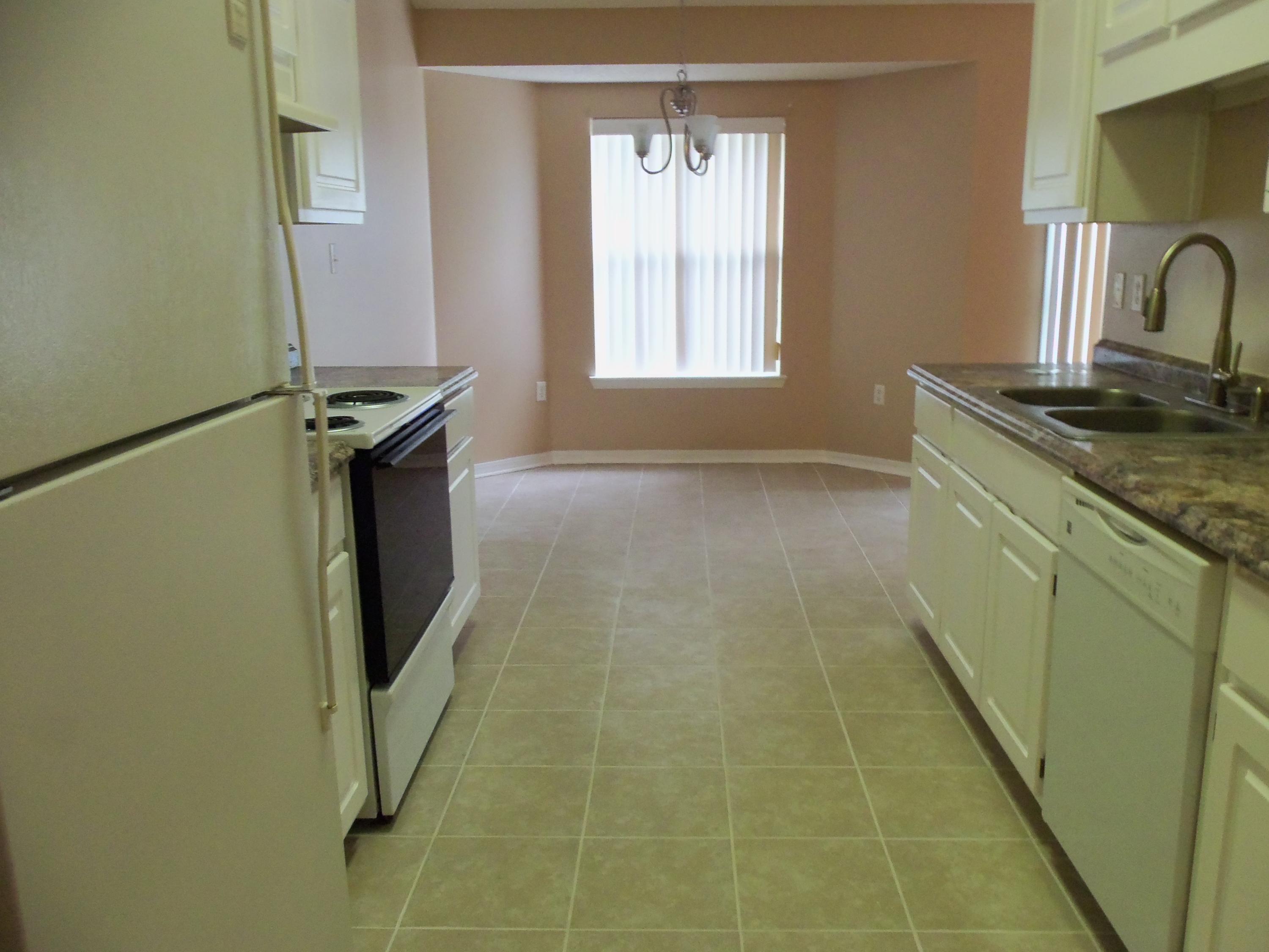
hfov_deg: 61.7
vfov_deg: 48.2
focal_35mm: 29
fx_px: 1063
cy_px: 476
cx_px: 634
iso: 320
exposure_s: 1/30
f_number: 3.4
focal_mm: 5.2
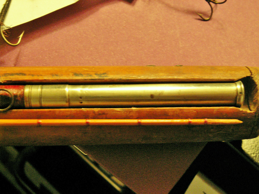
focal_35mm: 62
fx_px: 464
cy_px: 97
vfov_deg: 23.6
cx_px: 130
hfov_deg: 31.2
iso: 160
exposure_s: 1/20
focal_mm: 10.28
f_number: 3.2
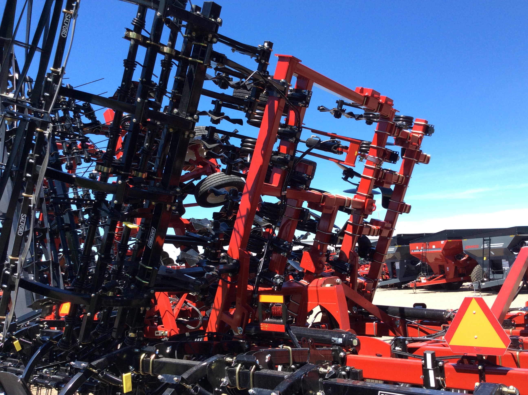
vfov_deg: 44.1
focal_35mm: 32
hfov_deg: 56.9
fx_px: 487
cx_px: 264
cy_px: 198
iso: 32
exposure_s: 1/697
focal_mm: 3.3
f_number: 2.4
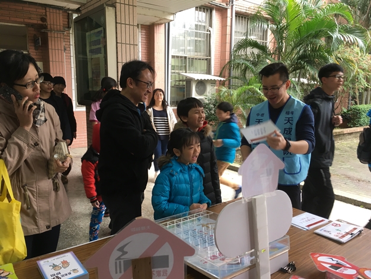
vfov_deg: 48.3
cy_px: 140
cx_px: 186
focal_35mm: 29
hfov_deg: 61.6
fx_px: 311
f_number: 2.2
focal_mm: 4.15
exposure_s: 1/30
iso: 50
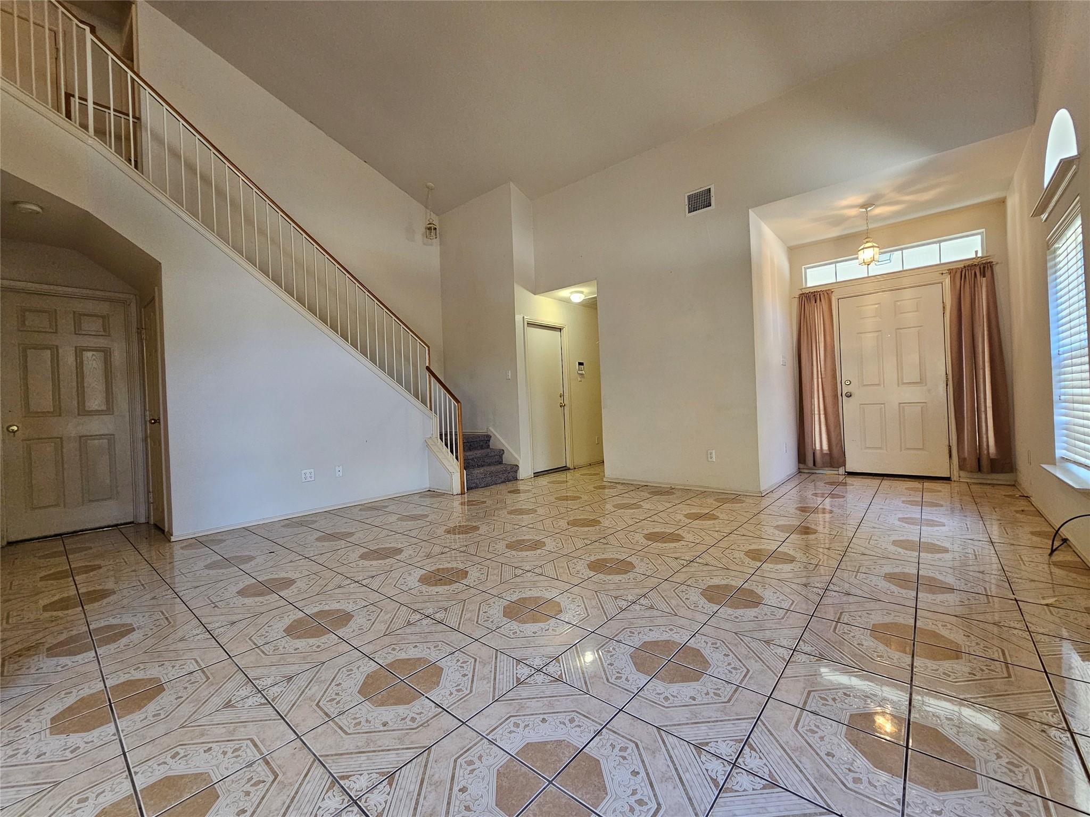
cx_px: 545
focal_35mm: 13
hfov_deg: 106.2
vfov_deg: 89.9
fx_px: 409
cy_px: 408
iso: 250
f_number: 2.2
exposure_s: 1/60
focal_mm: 2.2
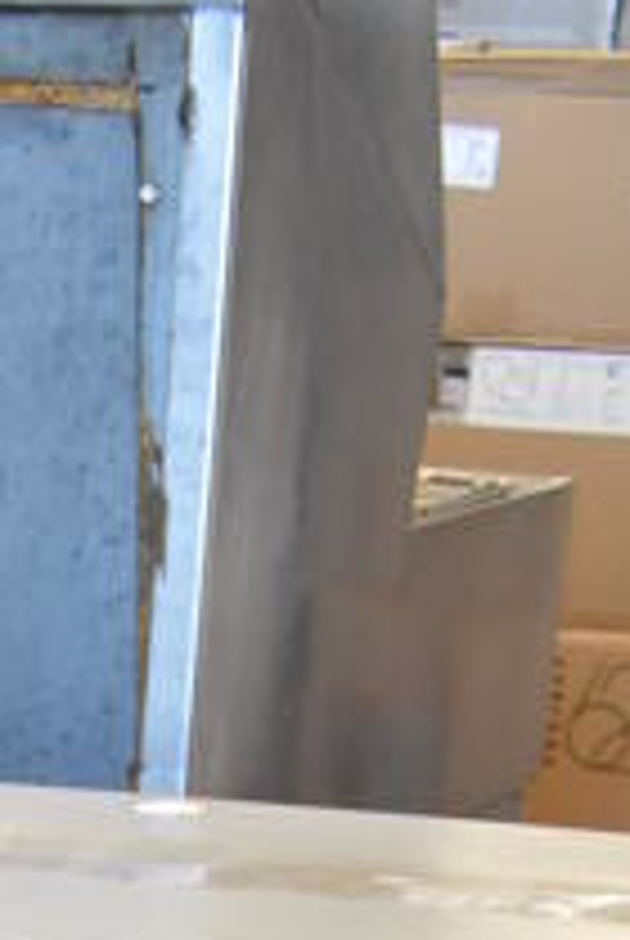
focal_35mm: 118
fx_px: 3087
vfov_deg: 13.9
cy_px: 2013
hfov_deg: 11.1
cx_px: -360
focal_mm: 18
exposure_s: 1/125
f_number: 3.5
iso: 2800
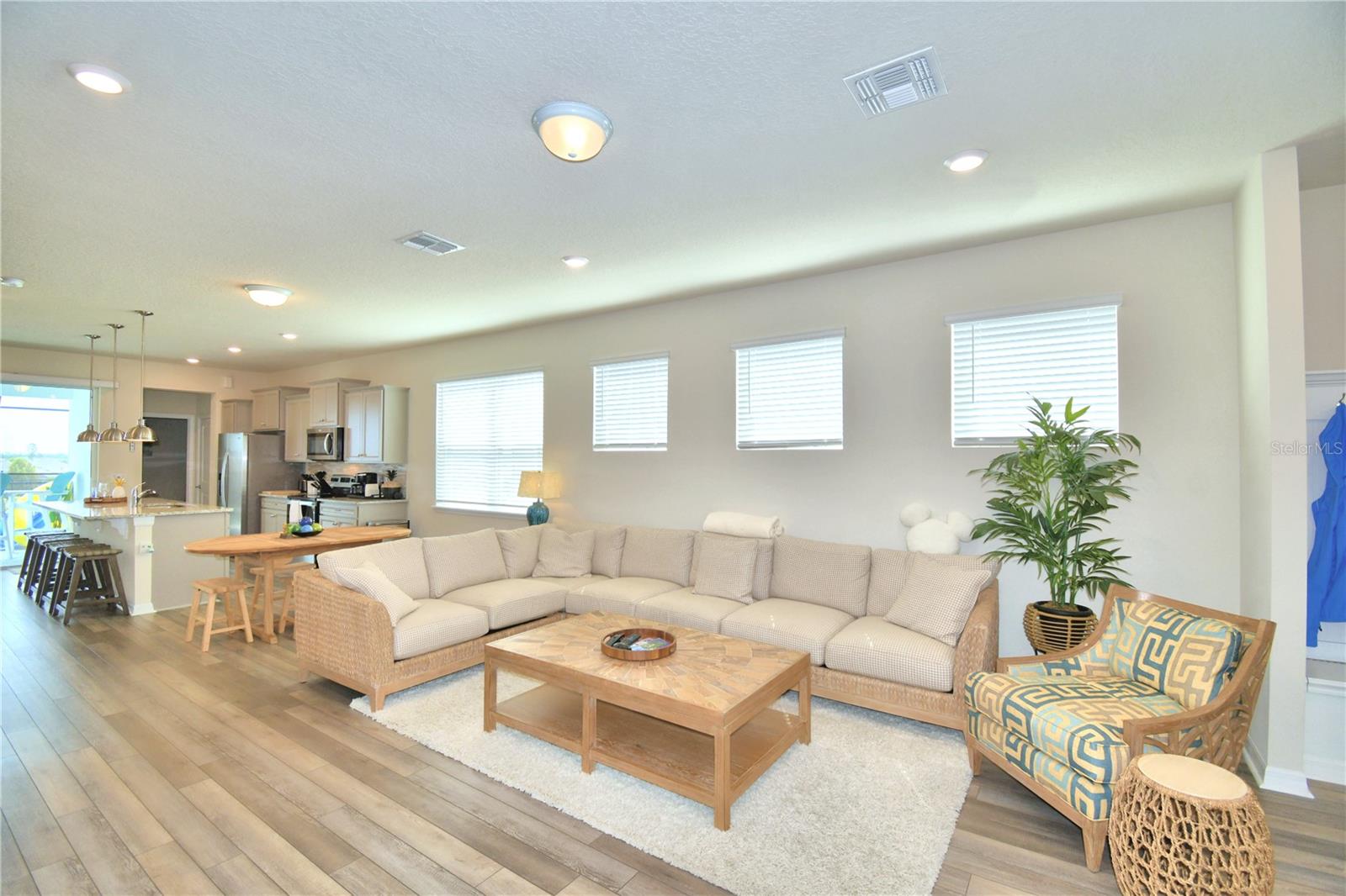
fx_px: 561
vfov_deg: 77.3
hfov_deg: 100.4
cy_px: 448
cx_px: 673
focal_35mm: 15
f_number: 4.5
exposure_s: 1/80
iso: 100
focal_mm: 10
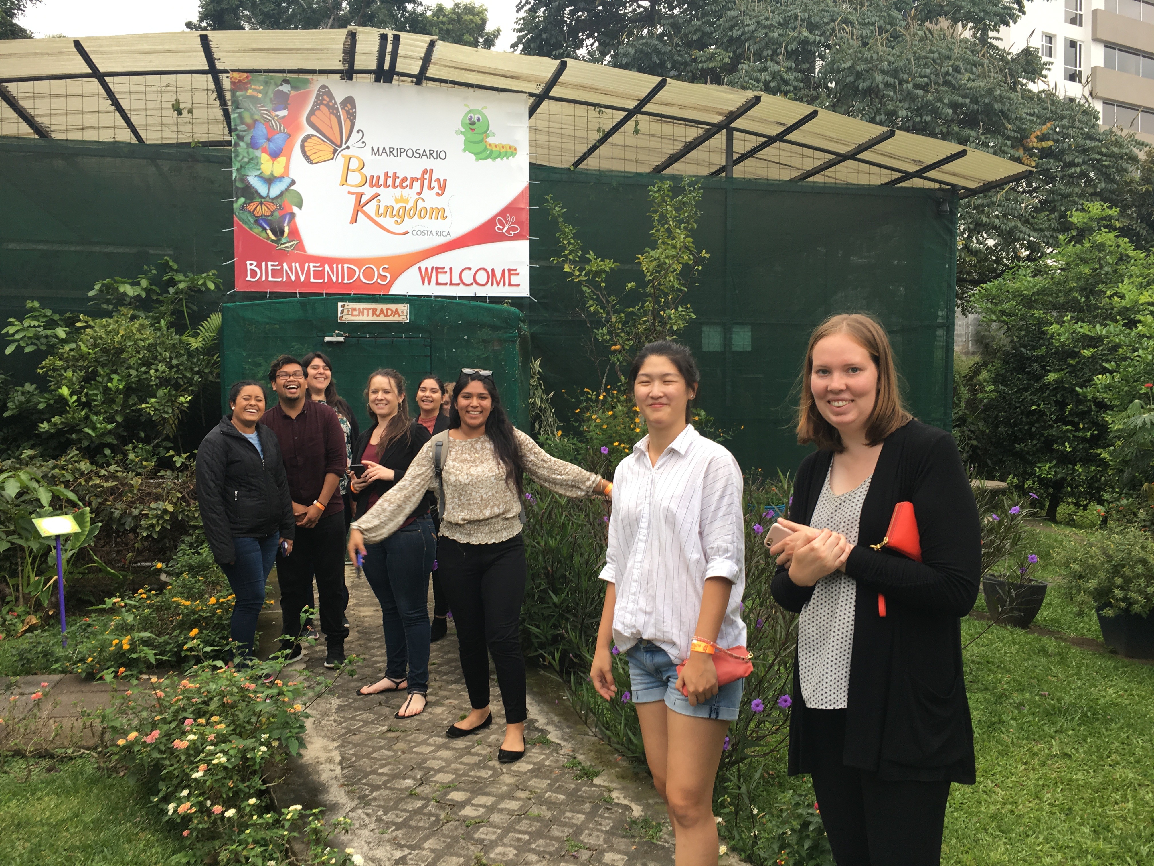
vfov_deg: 48.2
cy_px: 433
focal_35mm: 29
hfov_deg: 61.7
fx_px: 967
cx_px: 577
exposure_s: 1/128
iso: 25
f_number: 2.2
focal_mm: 4.15
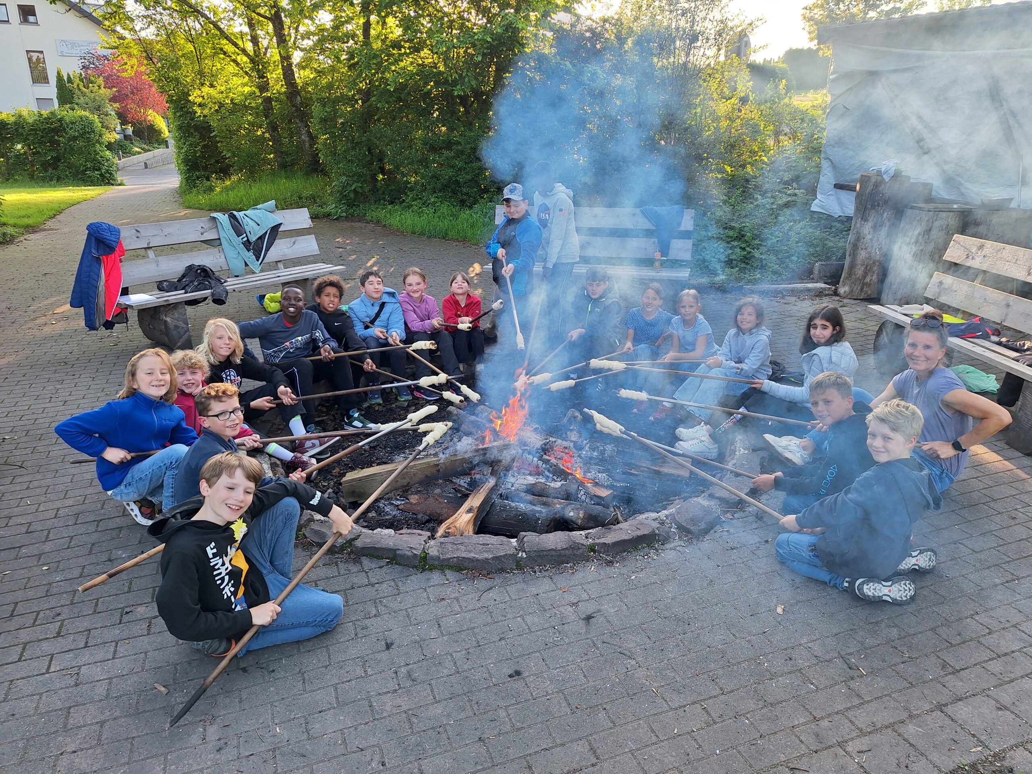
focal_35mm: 23
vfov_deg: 58.9
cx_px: 516
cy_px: 387
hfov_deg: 73.9
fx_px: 686
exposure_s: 1/248
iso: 40
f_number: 1.8
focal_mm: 5.54
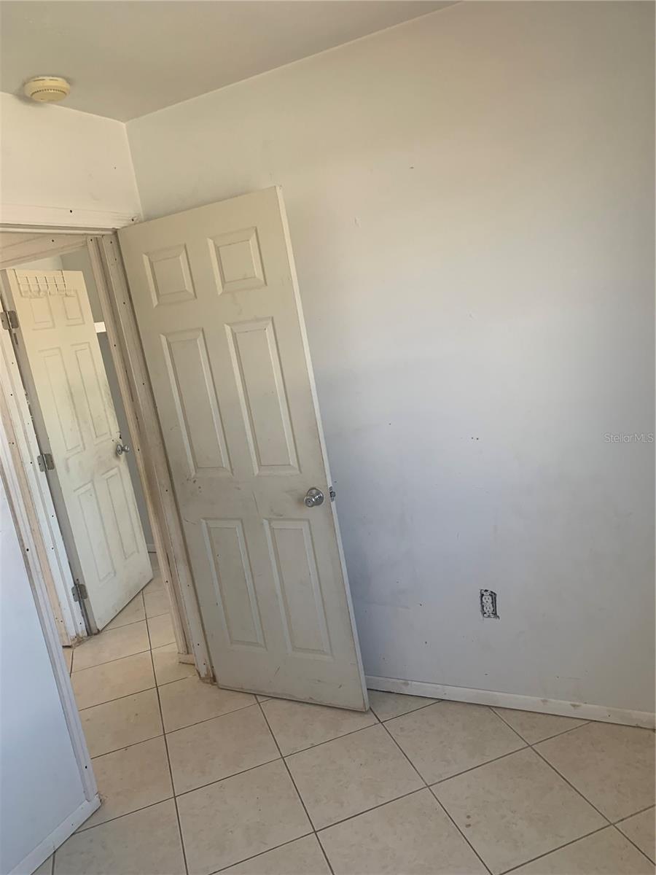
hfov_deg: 53.1
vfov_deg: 67.3
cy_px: 438
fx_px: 657
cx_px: 328
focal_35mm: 26
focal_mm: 4.25
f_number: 1.8
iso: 50
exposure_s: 1/122
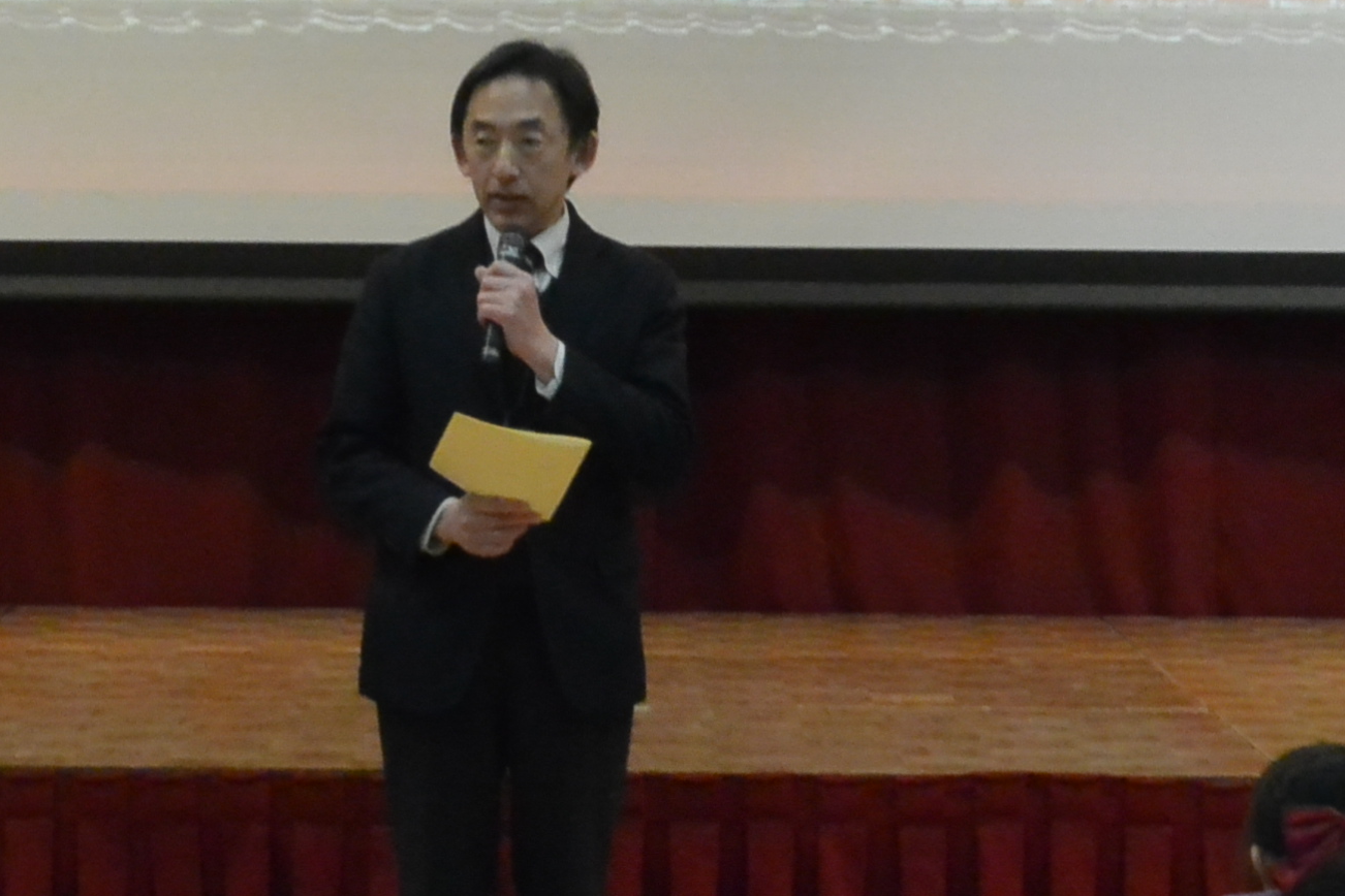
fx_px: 5753
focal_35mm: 154
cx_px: 634
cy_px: 323
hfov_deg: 13.3
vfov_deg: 8.9
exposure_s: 1/60
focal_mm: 21.5
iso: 1800
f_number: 5
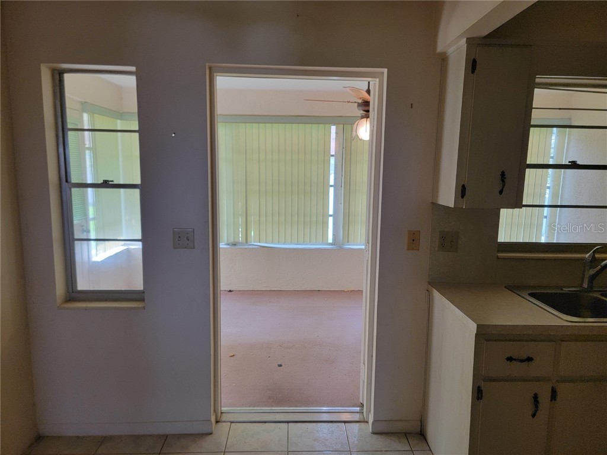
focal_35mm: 24
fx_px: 421
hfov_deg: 71.6
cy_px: 228
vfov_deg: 56.8
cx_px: 304
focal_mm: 6.7
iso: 250
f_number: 1.8
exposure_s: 1/120
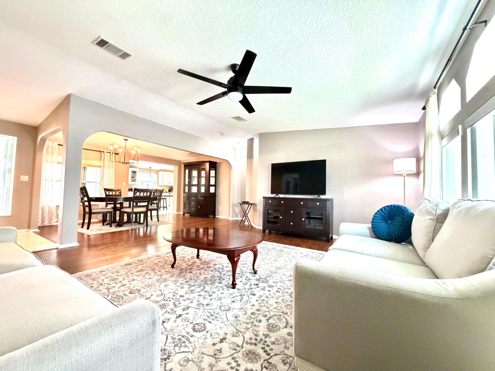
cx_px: 248
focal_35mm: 14
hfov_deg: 102.1
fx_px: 200
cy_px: 186
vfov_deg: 85.7
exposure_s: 1/60
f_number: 2.2
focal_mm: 2.22
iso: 1000
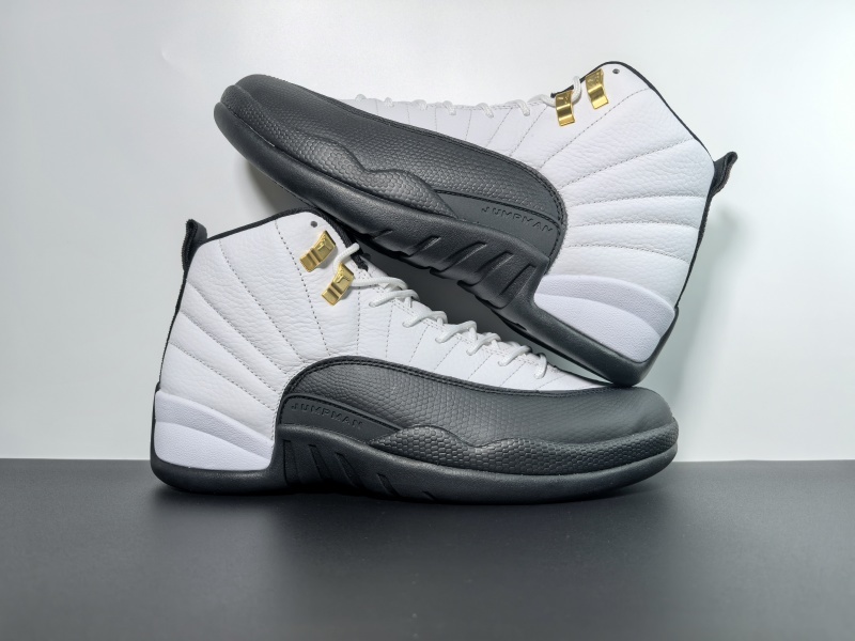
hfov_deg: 67.3
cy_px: 320
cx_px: 428
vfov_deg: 53.1
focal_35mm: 26
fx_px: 642
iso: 50
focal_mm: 6.98
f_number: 2
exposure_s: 1/258
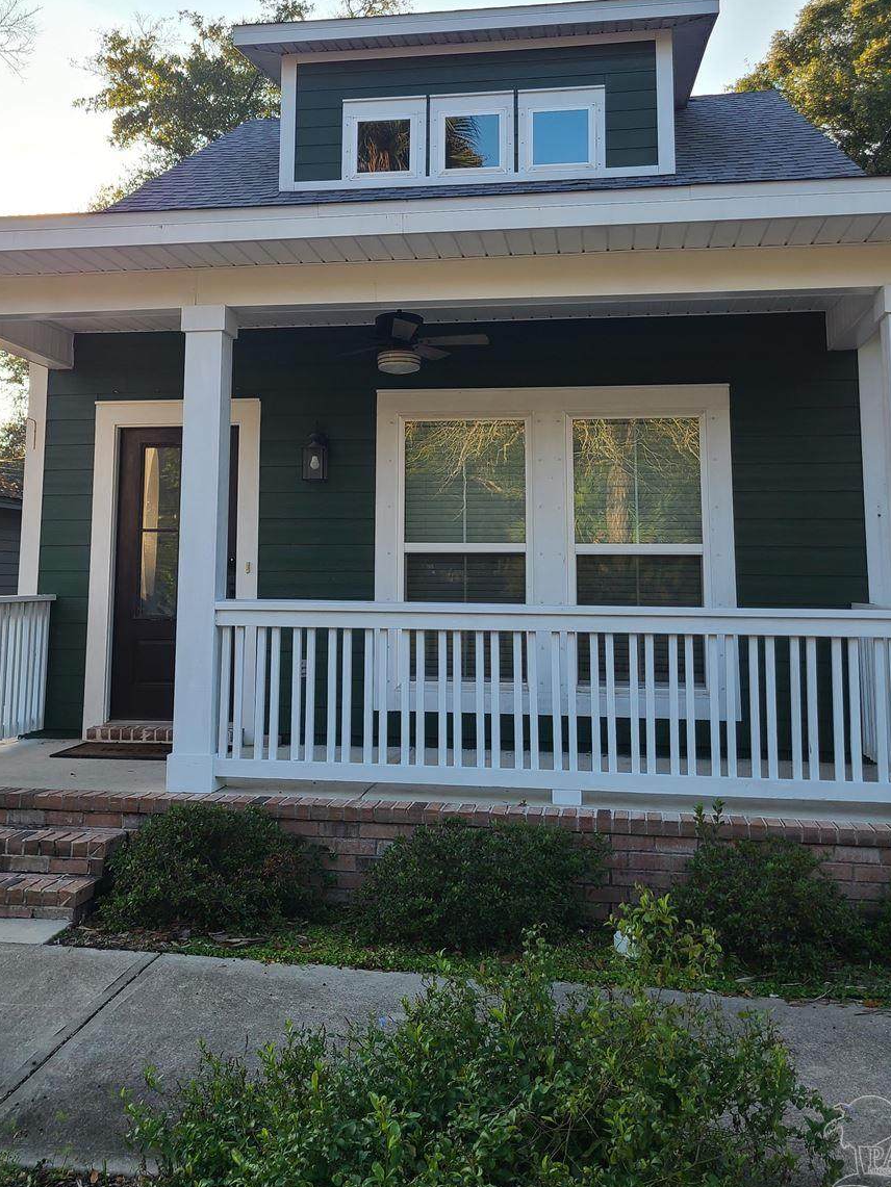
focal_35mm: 35
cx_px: 411
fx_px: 1201
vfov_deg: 51.8
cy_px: 410
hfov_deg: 40.7
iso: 40
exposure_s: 1/690
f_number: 1.8
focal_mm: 5.4
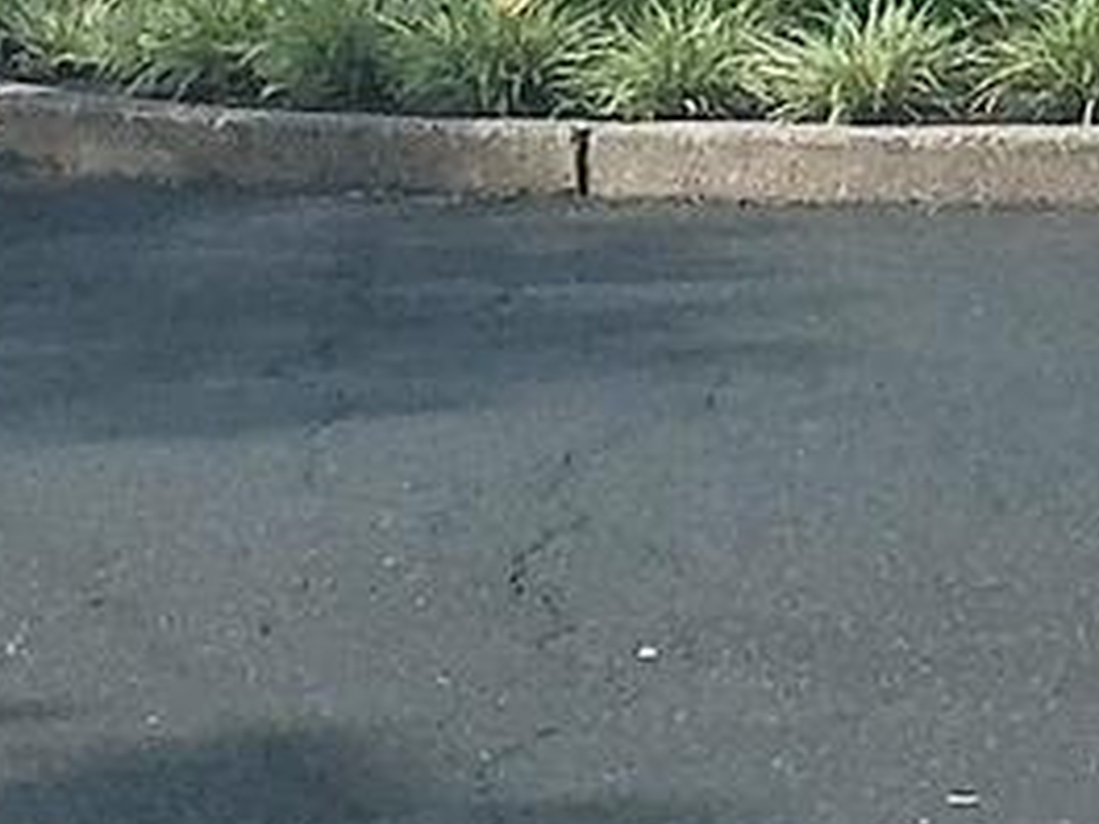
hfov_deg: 8.8
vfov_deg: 6.3
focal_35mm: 225
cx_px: 670
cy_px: -1184
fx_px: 7143
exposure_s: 1/1464
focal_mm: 4.15
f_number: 2.2
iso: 32
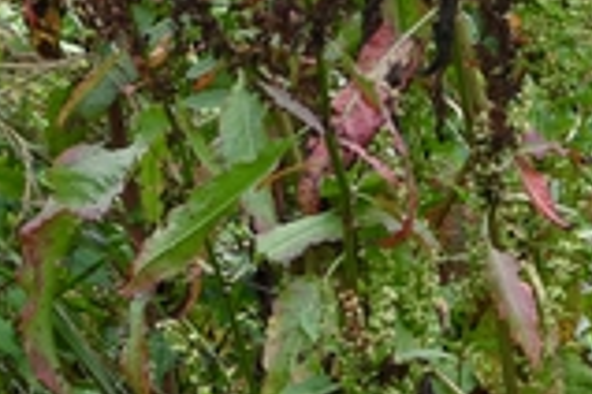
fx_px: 11148
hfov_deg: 3.0
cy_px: -269
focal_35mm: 678
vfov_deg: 2.0
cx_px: 745
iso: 400
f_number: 5
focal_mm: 70
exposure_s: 1/1000
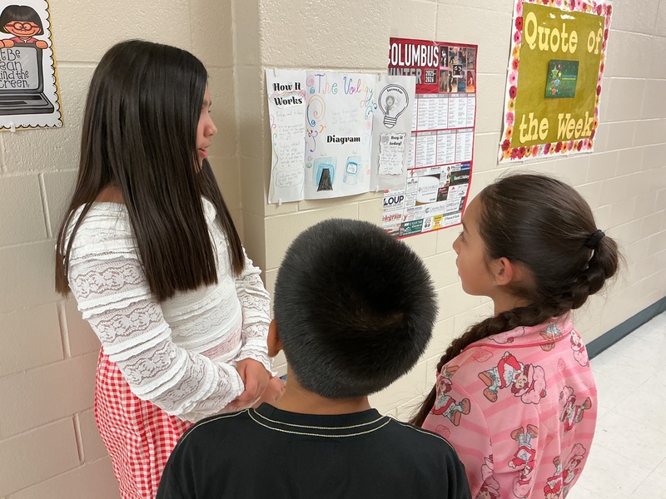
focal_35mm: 29
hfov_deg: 61.7
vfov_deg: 48.2
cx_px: 333
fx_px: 558
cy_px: 250
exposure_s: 1/60
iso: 64
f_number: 1.8
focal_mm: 3
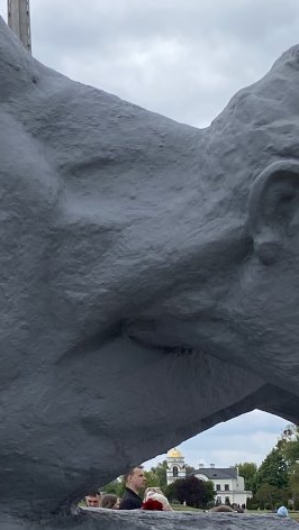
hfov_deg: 12.3
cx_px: -60
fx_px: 1351
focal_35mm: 96
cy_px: 250
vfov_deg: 22.2
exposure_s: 1/2967
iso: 32
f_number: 1.8
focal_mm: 4.25
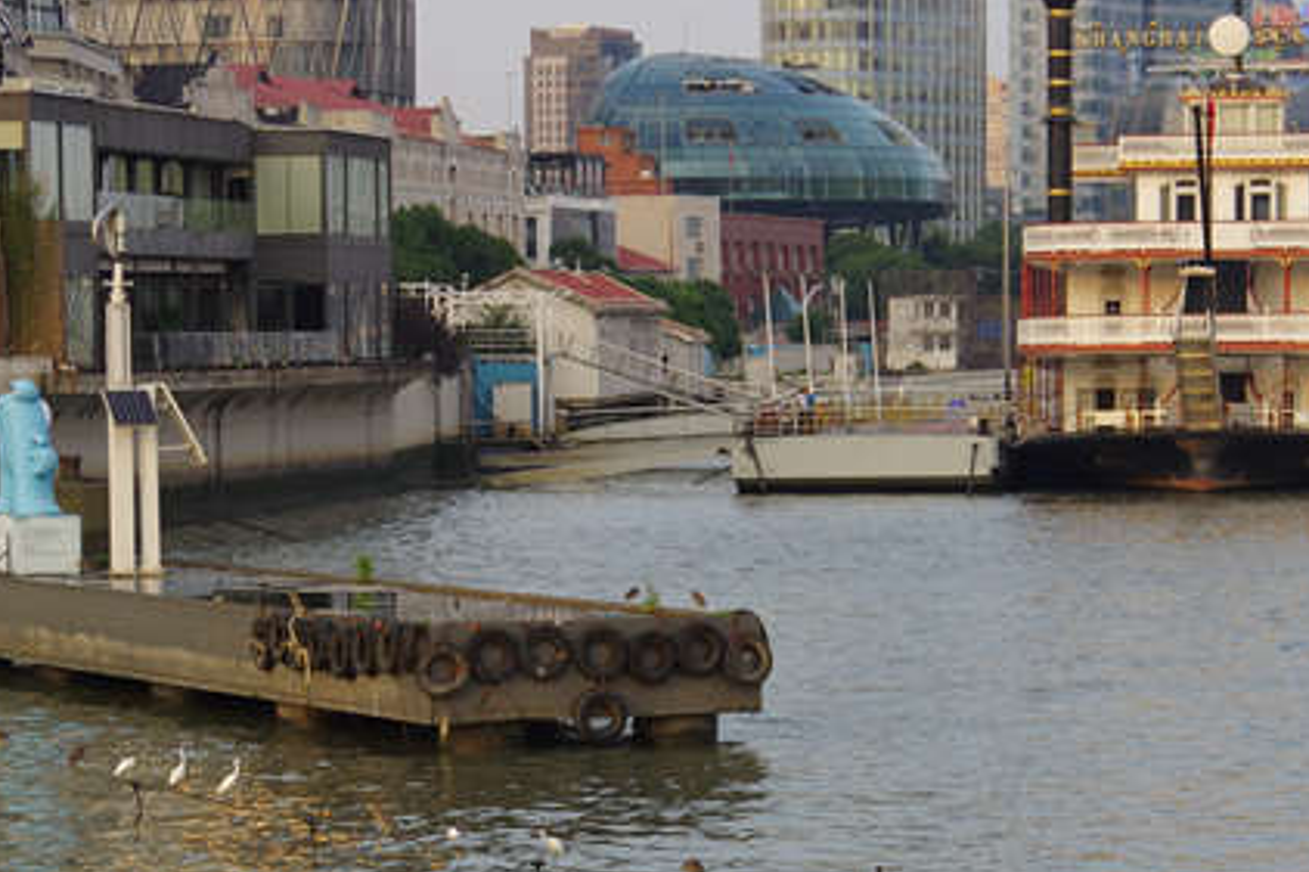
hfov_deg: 12.7
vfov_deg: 8.4
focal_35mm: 162
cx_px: 887
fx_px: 5888
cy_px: 754
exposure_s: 1/100
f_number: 5.6
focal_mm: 48
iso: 100
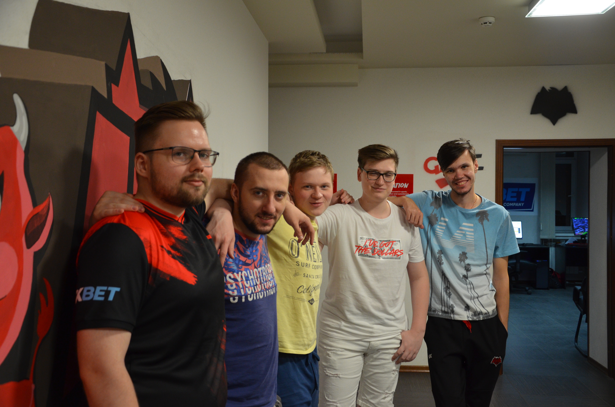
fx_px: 639
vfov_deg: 35.3
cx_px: 308
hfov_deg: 51.4
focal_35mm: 38
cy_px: 204
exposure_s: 1/60
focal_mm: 25
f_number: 4
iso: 800
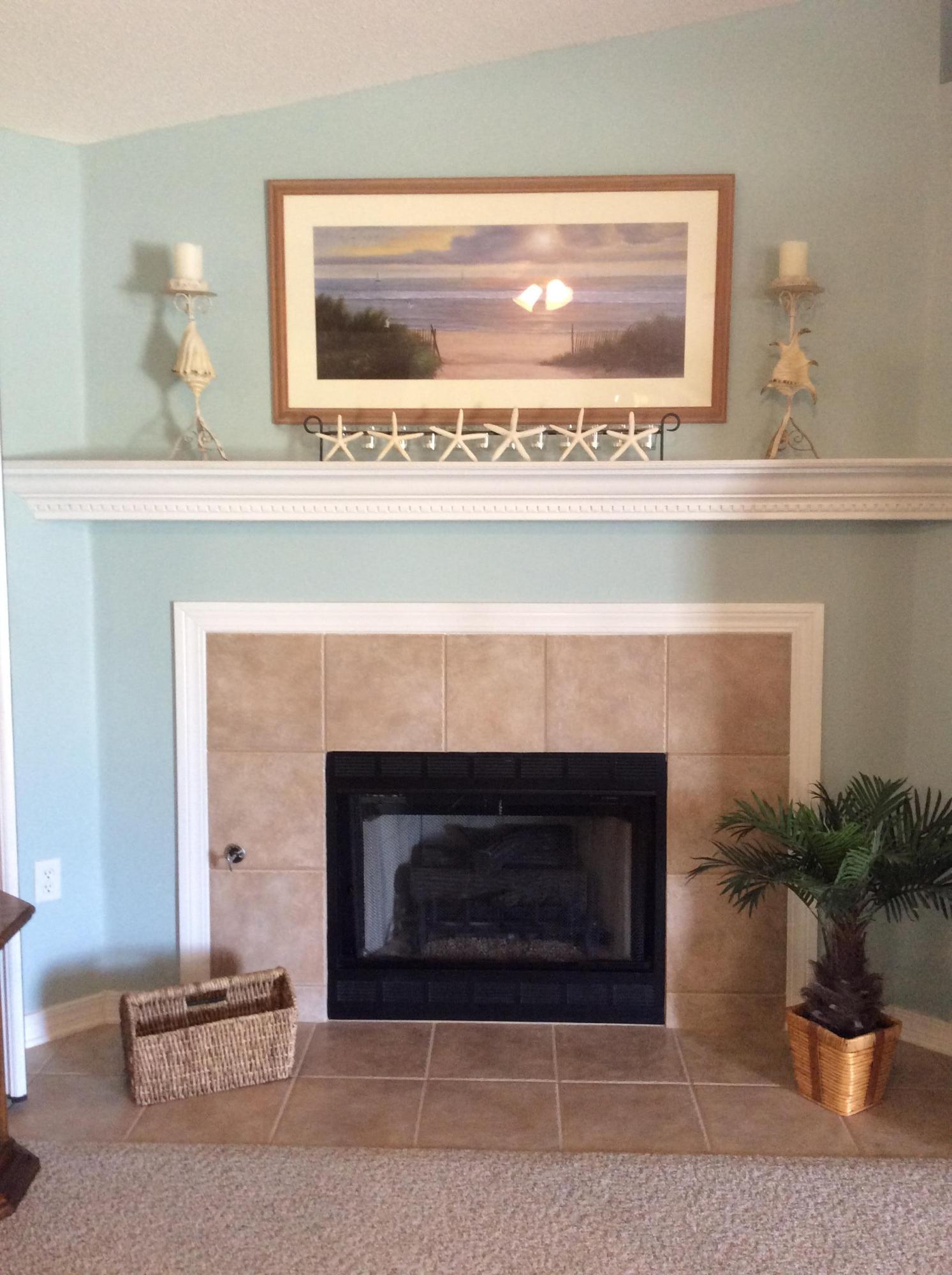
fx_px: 1177
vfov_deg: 56.9
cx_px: 476
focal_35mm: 32
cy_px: 638
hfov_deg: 44.0
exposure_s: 1/24
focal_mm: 3.3
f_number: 2.4
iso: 125
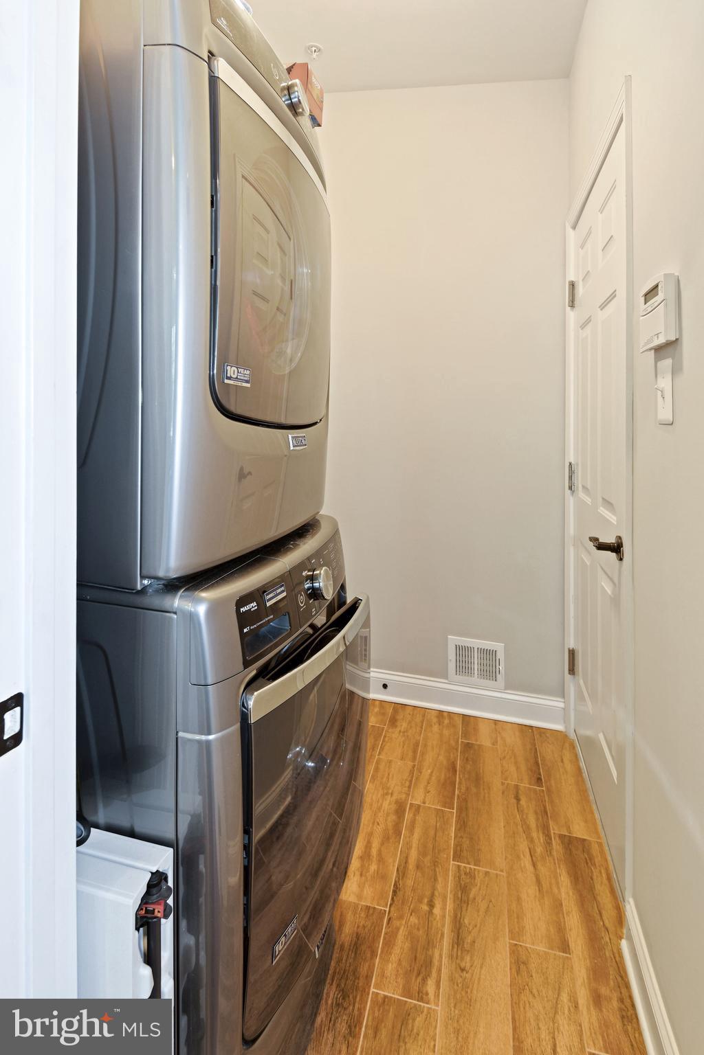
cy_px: 528
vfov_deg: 96.7
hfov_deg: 73.7
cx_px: 352
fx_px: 469
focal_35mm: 16
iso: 200
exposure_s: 2.5
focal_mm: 16
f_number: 8
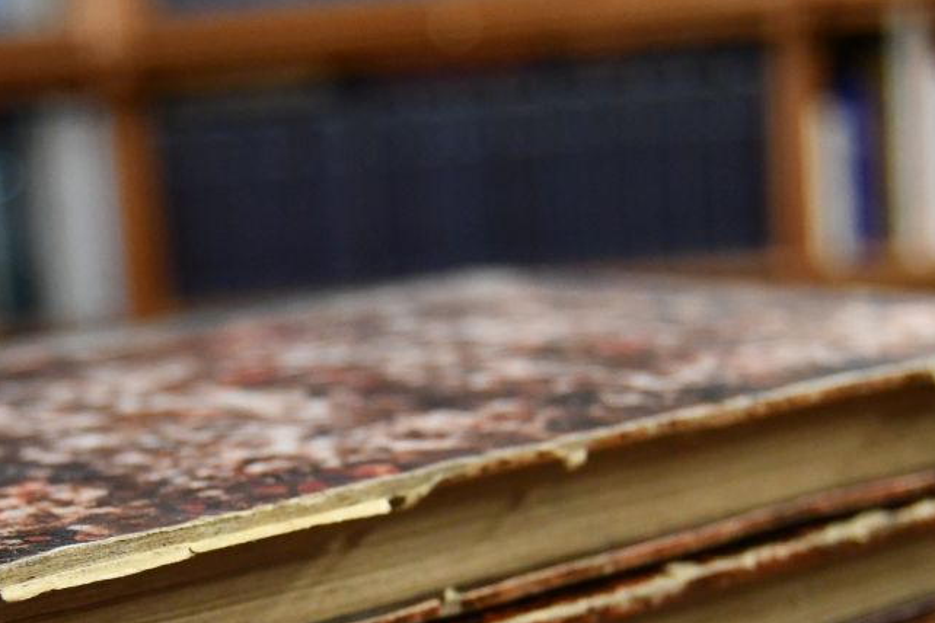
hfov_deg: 23.7
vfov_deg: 15.9
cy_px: 560
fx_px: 2207
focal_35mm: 85
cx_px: 245
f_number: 4
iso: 2000
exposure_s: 1/125
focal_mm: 26
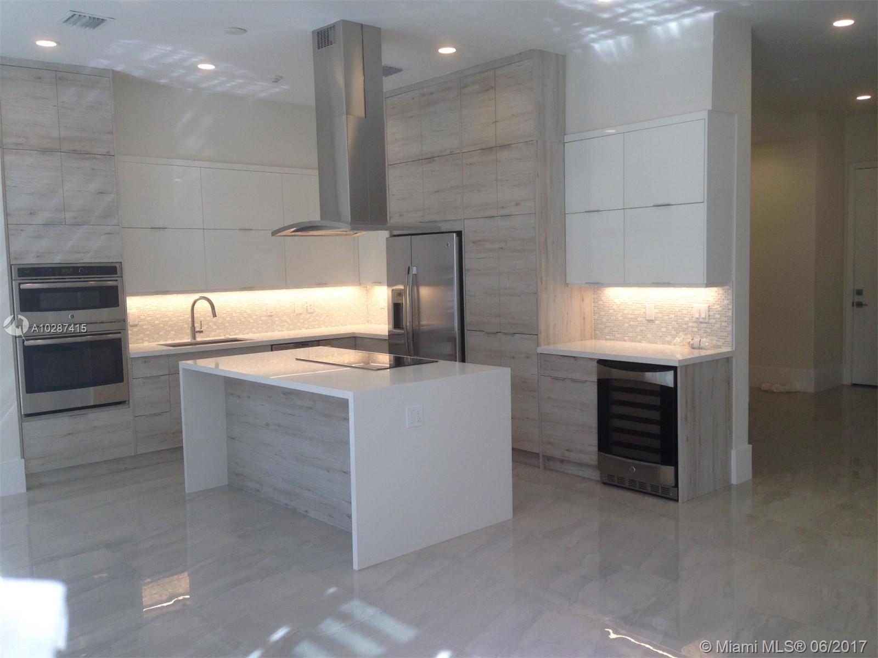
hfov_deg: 55.4
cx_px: 439
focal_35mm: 33
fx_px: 837
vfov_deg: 42.9
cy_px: 329
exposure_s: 1/120
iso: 50
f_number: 2.4
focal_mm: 4.12
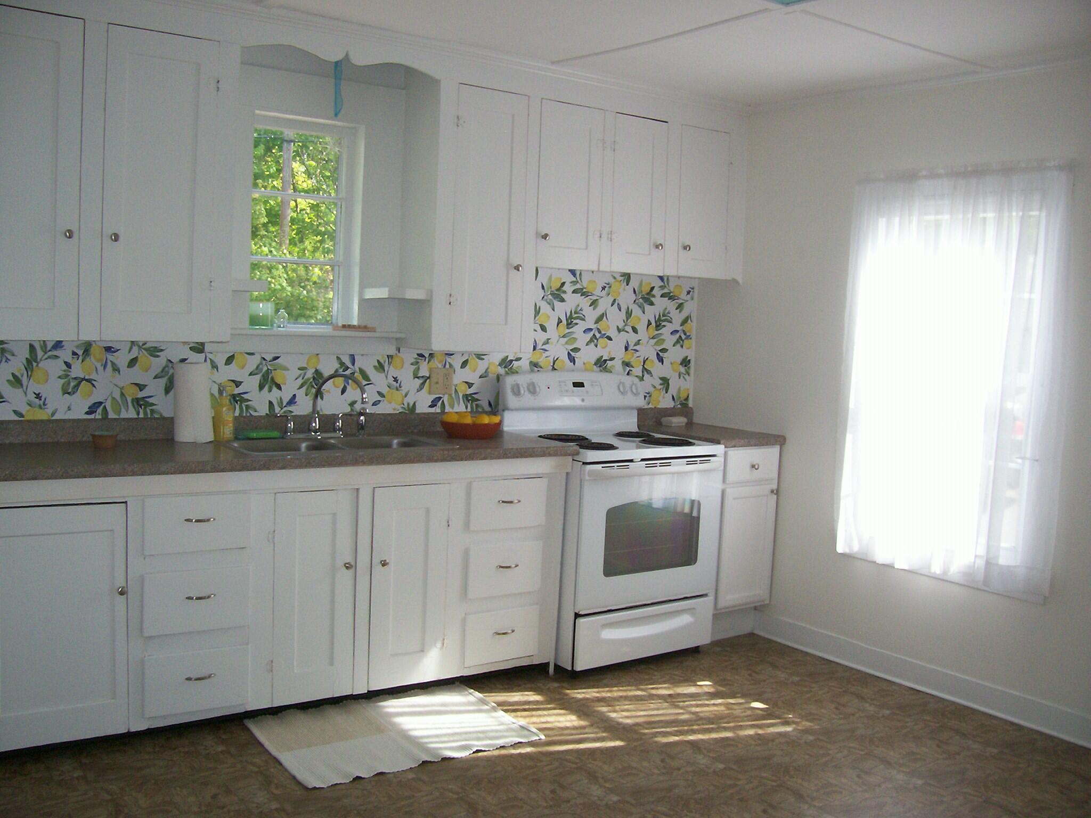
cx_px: 546
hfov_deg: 54.0
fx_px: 1072
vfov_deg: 41.8
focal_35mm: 34
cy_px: 409
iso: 140
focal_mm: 5.6
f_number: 2.7
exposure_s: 1/339
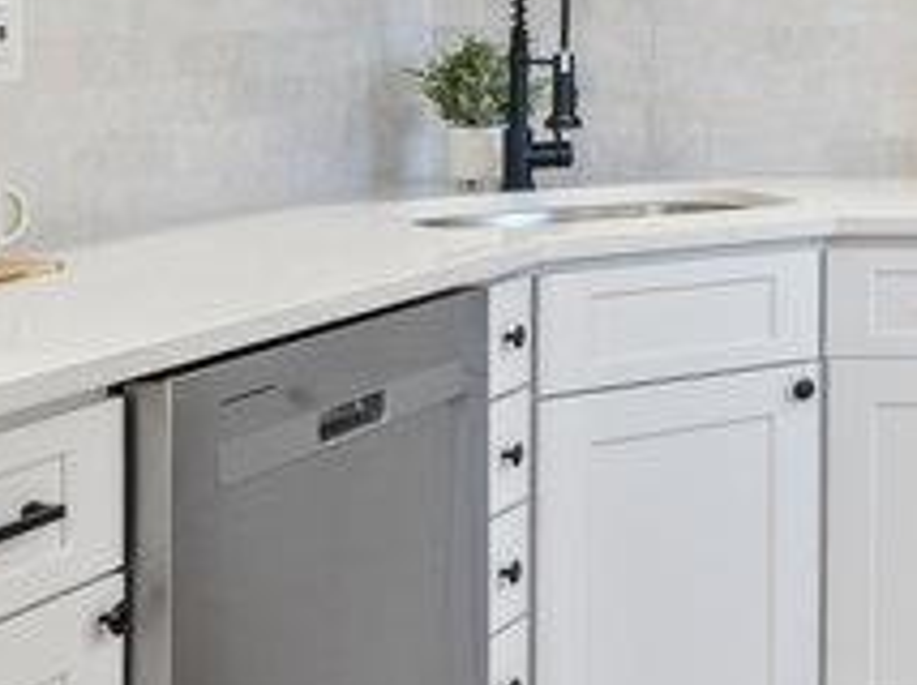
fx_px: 1905
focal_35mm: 72
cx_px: 1534
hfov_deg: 20.9
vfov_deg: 19.8
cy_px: 15
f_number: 6.3
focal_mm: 16
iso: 500
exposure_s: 1/10
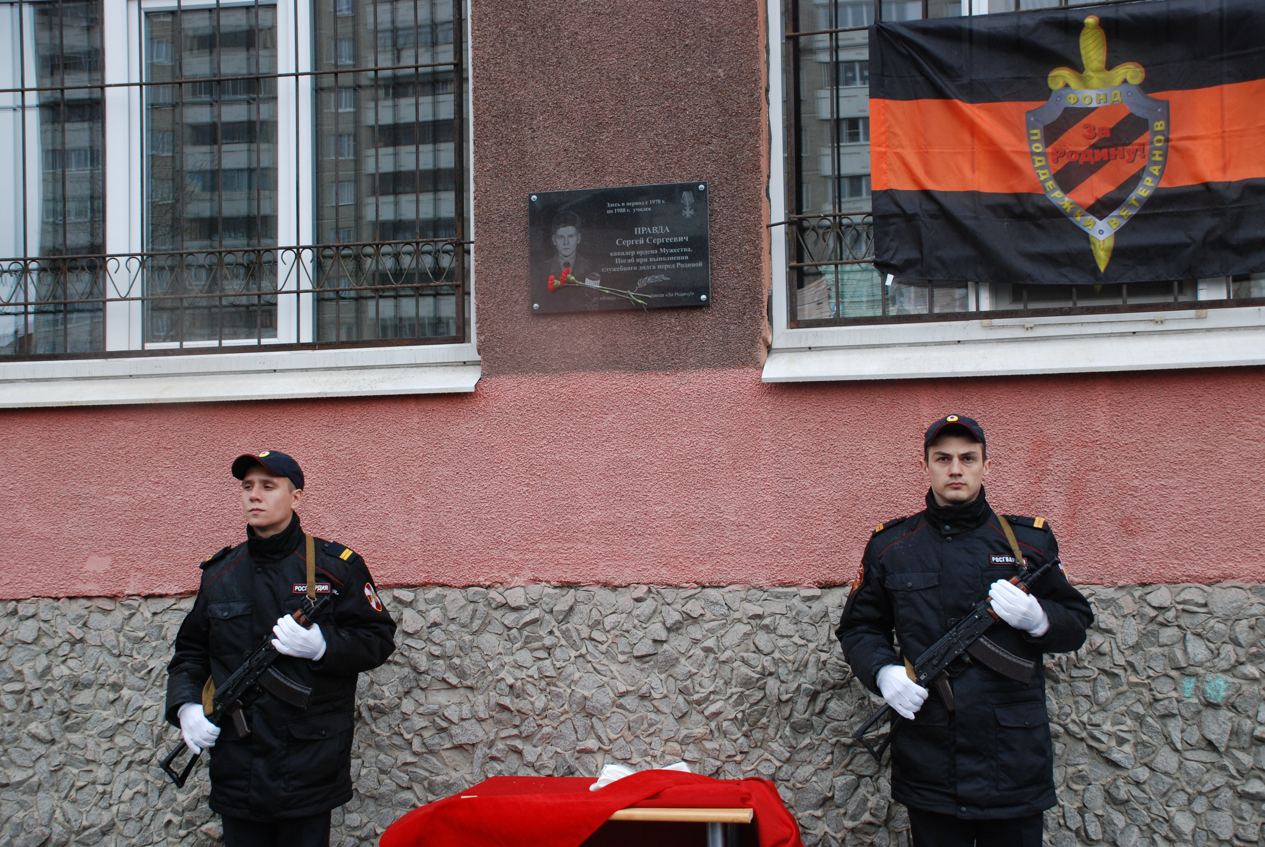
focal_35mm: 46
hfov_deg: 42.3
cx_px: 632
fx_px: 1636
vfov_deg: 29.0
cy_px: 424
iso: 320
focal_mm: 31
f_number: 5.6
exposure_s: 1/125
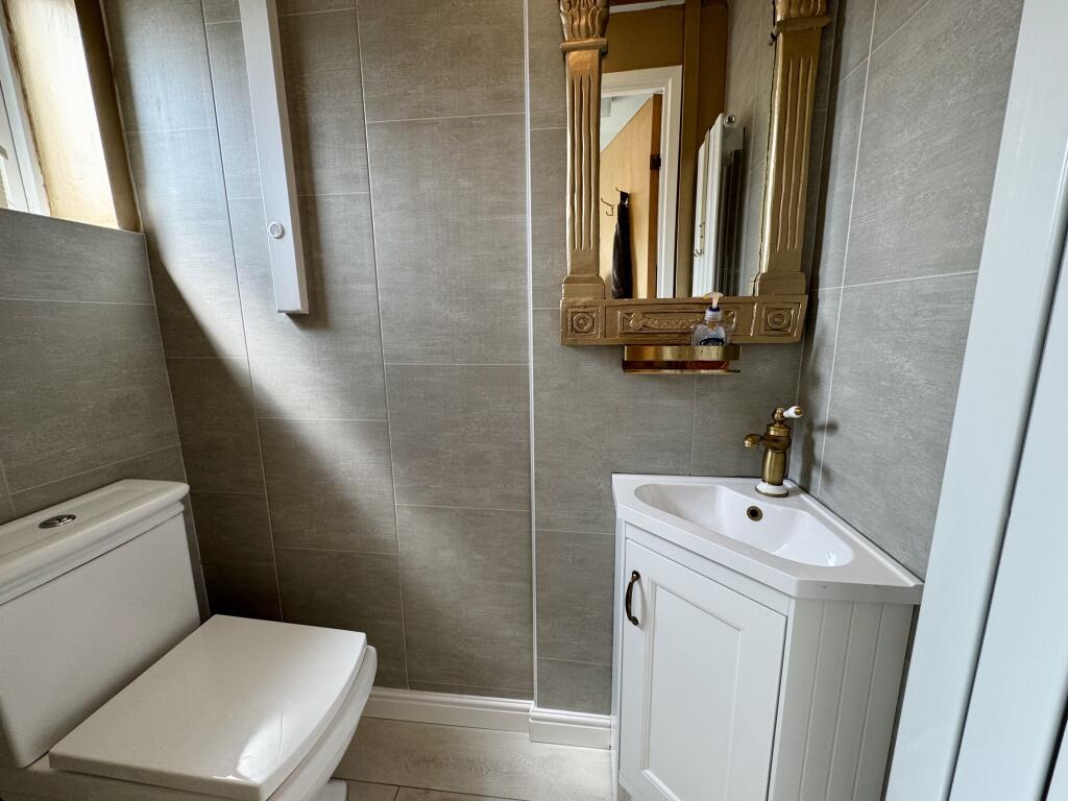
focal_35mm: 14
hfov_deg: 102.1
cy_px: 400
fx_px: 432
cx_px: 534
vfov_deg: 85.7
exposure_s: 1/100
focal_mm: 2.22
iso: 100
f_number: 2.2
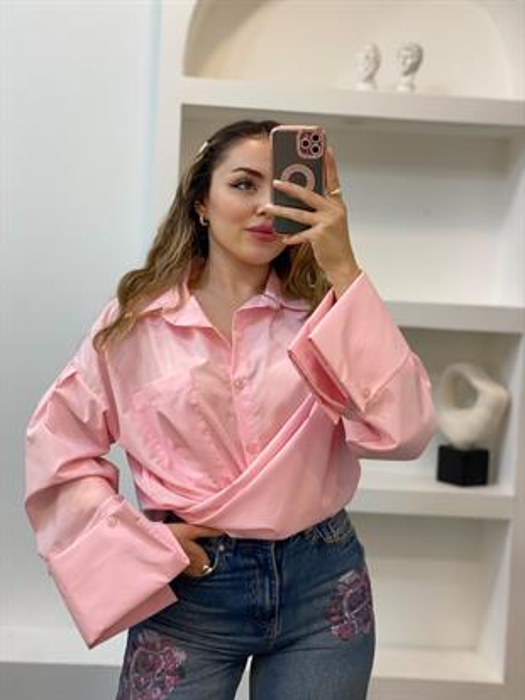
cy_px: 350
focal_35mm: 52
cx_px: 262
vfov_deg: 36.8
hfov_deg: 28.0
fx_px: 1051
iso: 100
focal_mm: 6
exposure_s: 1/100
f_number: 2
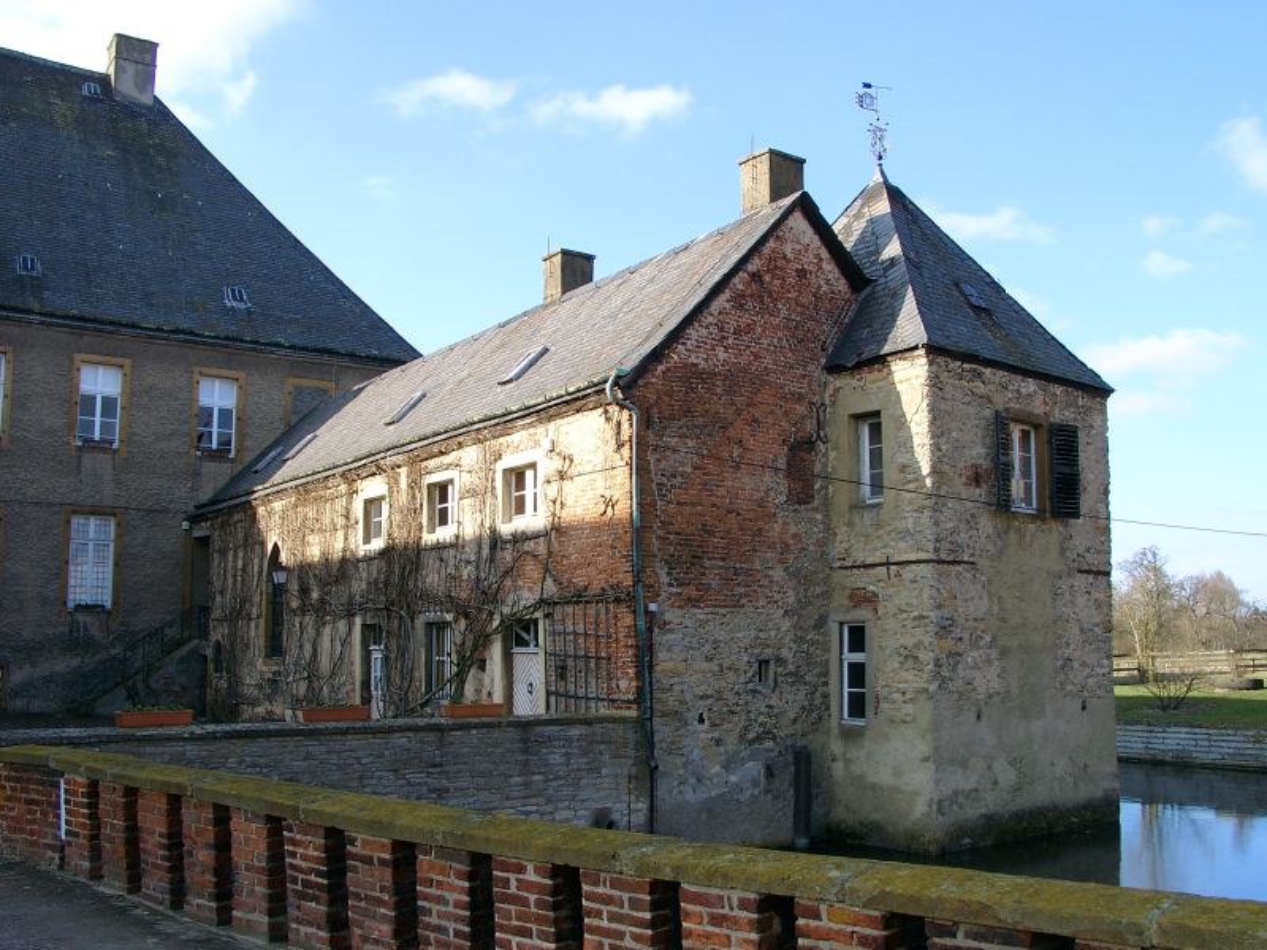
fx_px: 1244
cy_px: 475
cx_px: 634
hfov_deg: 54.0
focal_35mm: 34
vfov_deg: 41.8
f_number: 4
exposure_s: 1/292
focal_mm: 7.13
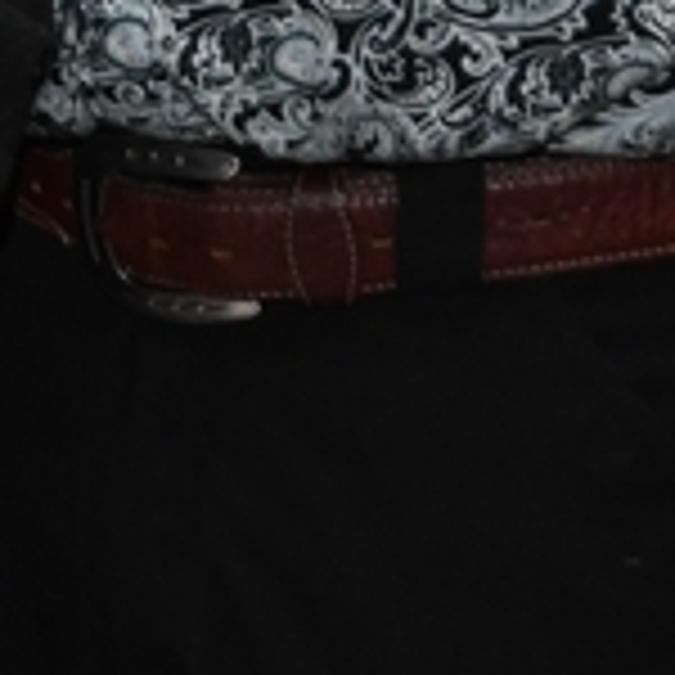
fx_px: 11273
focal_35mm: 511
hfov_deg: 3.4
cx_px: -81
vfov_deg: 3.4
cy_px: -954
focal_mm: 50
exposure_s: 1/250
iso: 1600
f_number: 5.6
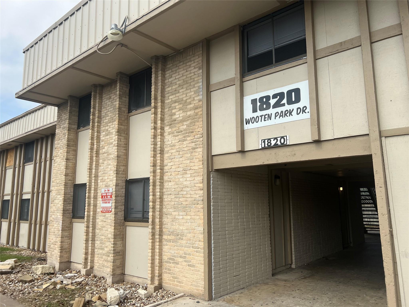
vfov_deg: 53.1
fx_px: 307
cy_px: 154
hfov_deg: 67.3
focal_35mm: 26
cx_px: 204
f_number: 1.5
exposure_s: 1/3257
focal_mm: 5.7
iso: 50
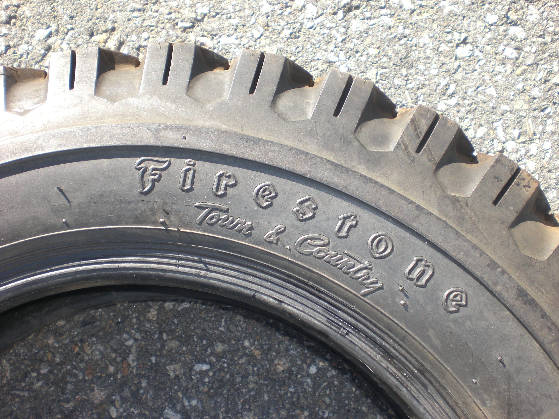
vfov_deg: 37.7
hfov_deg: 49.0
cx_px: 280
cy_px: 210
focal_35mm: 38
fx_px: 614
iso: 50
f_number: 3.1
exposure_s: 1/200
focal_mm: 6.3
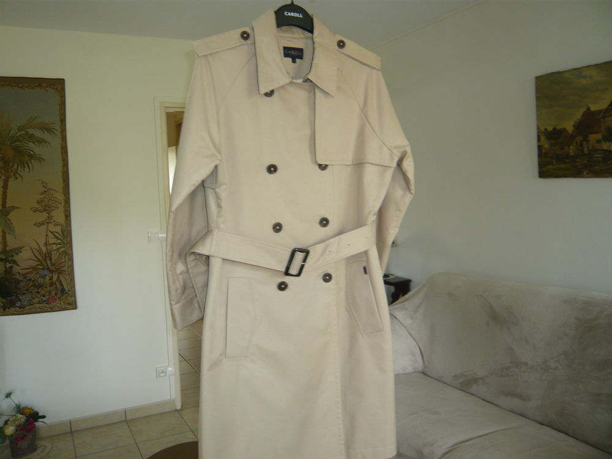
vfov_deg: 49.7
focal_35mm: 28
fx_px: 495
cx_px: 306
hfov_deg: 63.4
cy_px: 230
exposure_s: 1/30
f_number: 2.8
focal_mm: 4.6
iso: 100
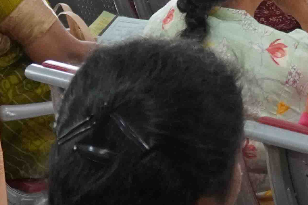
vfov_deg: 6.9
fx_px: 1686
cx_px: 617
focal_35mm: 197
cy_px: -98
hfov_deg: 9.7
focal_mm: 28
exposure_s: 1/50
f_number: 6.3
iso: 2000
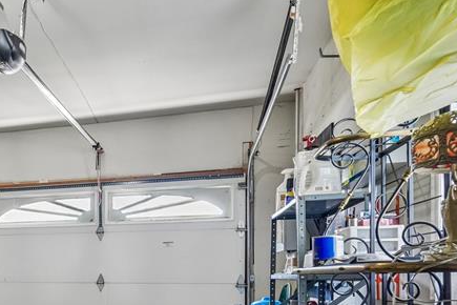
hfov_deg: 41.8
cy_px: 288
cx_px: -4
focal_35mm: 40
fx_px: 508
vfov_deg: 31.4
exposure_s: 1/50
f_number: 5.6
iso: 3200
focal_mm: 17
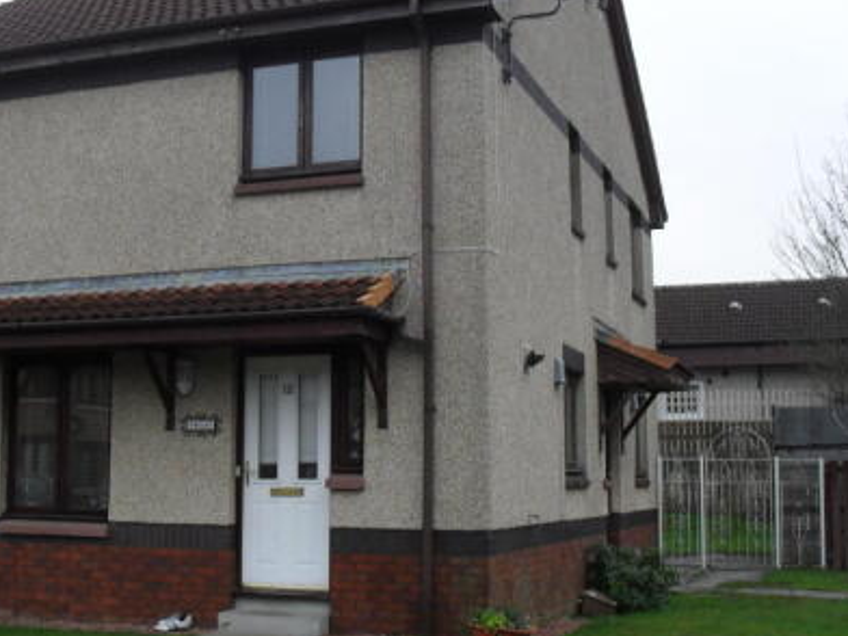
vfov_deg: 28.0
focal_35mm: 52
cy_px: 310
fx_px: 1274
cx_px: 330
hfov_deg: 36.7
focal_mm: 6.3
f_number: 3.2
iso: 100
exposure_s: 1/45
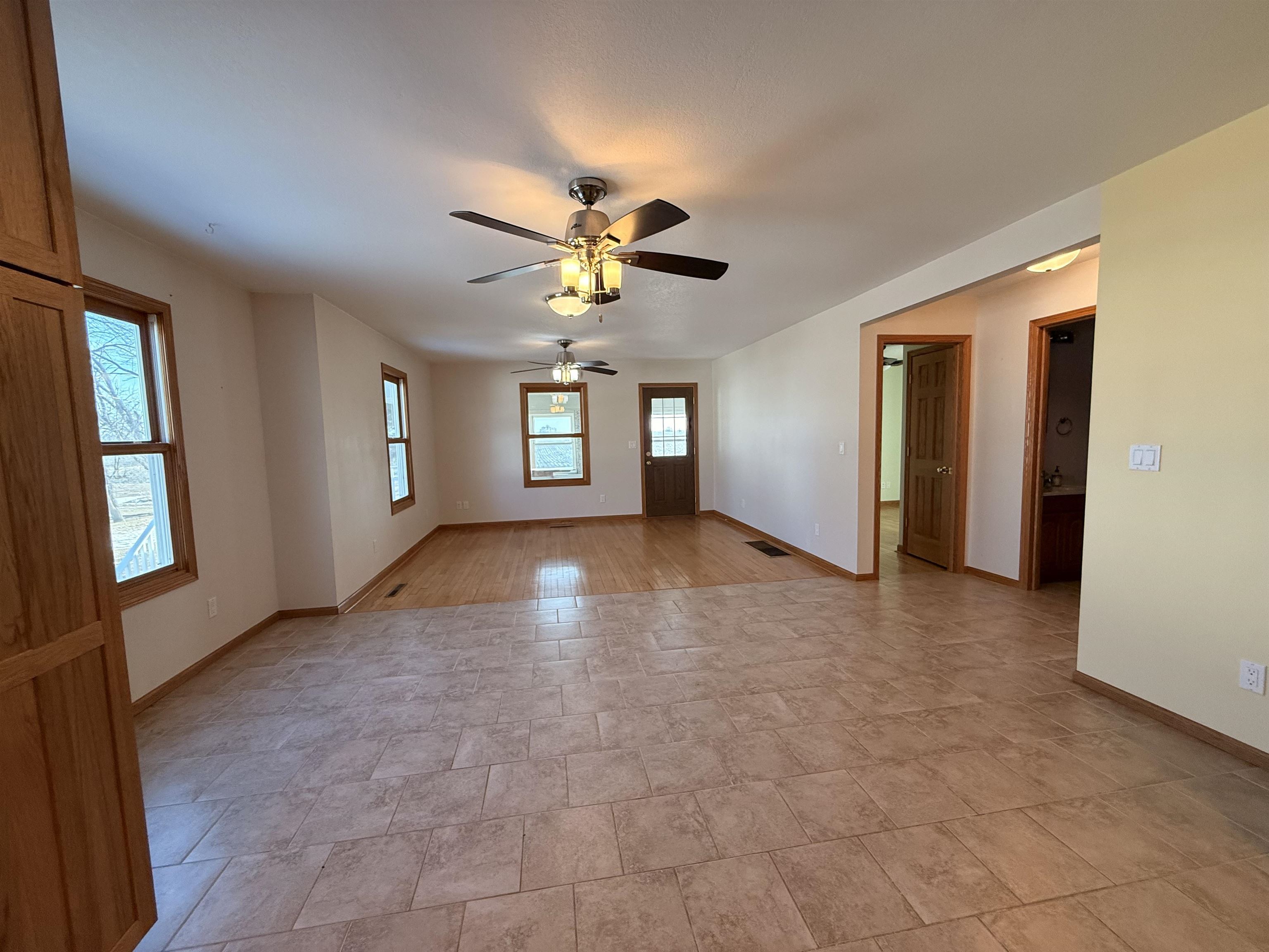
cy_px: 476
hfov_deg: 102.1
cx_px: 634
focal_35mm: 14
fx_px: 513
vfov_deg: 85.7
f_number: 2.2
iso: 200
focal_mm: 2.22
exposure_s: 1/120
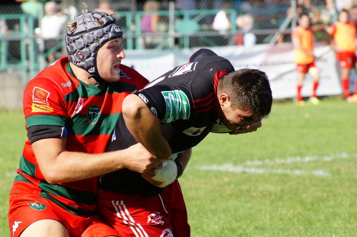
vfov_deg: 3.1
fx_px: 4459
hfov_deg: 4.6
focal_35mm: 450
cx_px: 178
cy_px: 118
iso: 800
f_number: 11
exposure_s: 1/640
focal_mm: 300
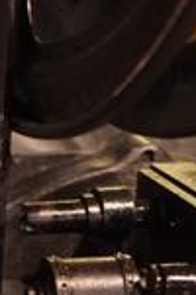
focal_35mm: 211
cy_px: 488
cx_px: 43
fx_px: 1731
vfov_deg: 9.4
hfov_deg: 6.5
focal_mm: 35
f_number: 4
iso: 2500
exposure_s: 1/125
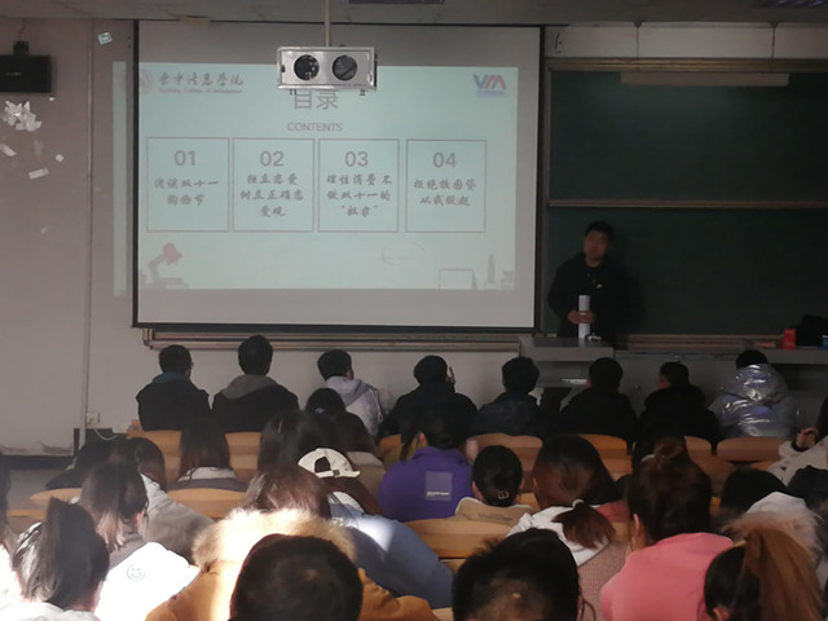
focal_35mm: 89
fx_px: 2129
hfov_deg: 22.0
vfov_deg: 16.6
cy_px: 310
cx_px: 414
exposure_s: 1/100
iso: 80
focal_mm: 3.62
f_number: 1.8
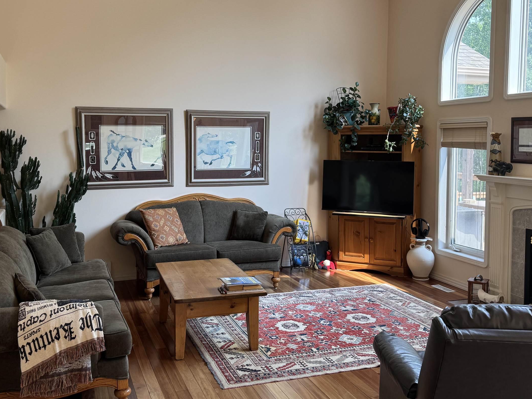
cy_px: 161
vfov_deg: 40.5
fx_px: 538
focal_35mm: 35
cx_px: 248
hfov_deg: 52.6
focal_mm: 6.76
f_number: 1.78
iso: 64
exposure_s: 1/159
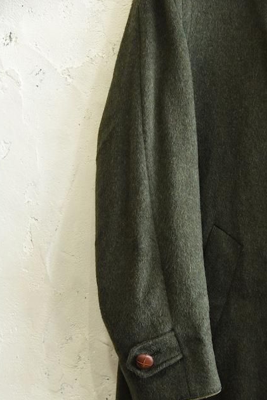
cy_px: 236
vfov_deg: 27.3
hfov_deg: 18.4
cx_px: 153
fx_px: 822
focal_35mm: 74
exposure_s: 1/80
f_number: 5
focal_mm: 62
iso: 1600
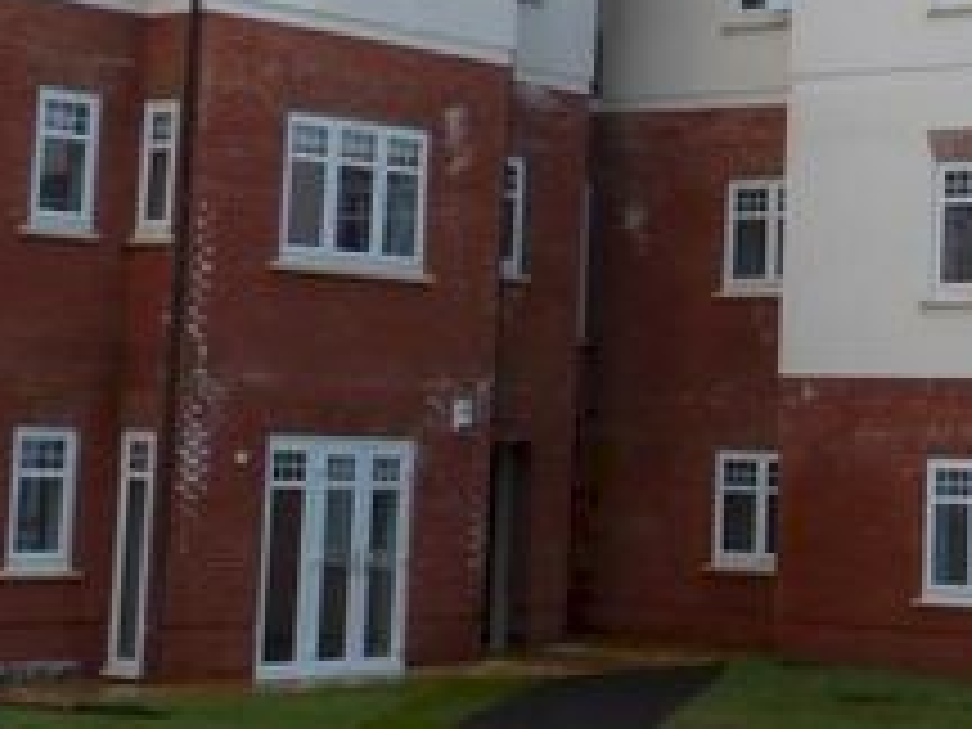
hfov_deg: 19.7
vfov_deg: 15.0
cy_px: 43
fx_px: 2724
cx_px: 954
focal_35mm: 97
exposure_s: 1/500
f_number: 4
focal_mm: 5.4
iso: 100
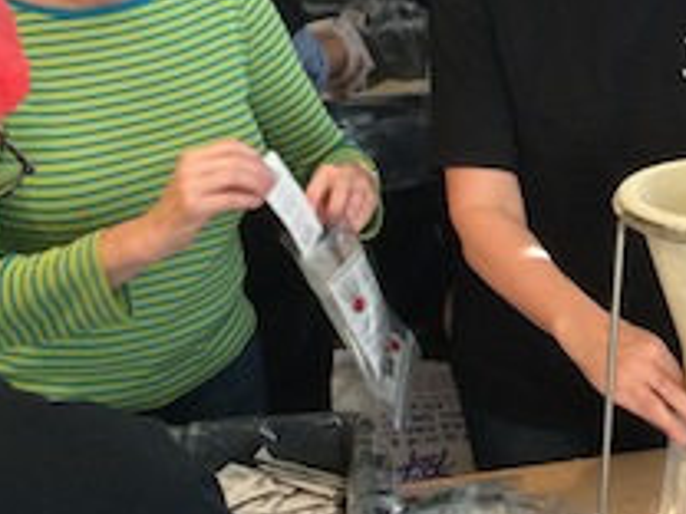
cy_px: 180
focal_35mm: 78
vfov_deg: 18.9
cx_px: 590
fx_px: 1546
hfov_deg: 24.4
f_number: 2.2
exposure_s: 1/30
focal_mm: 4.12
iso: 125
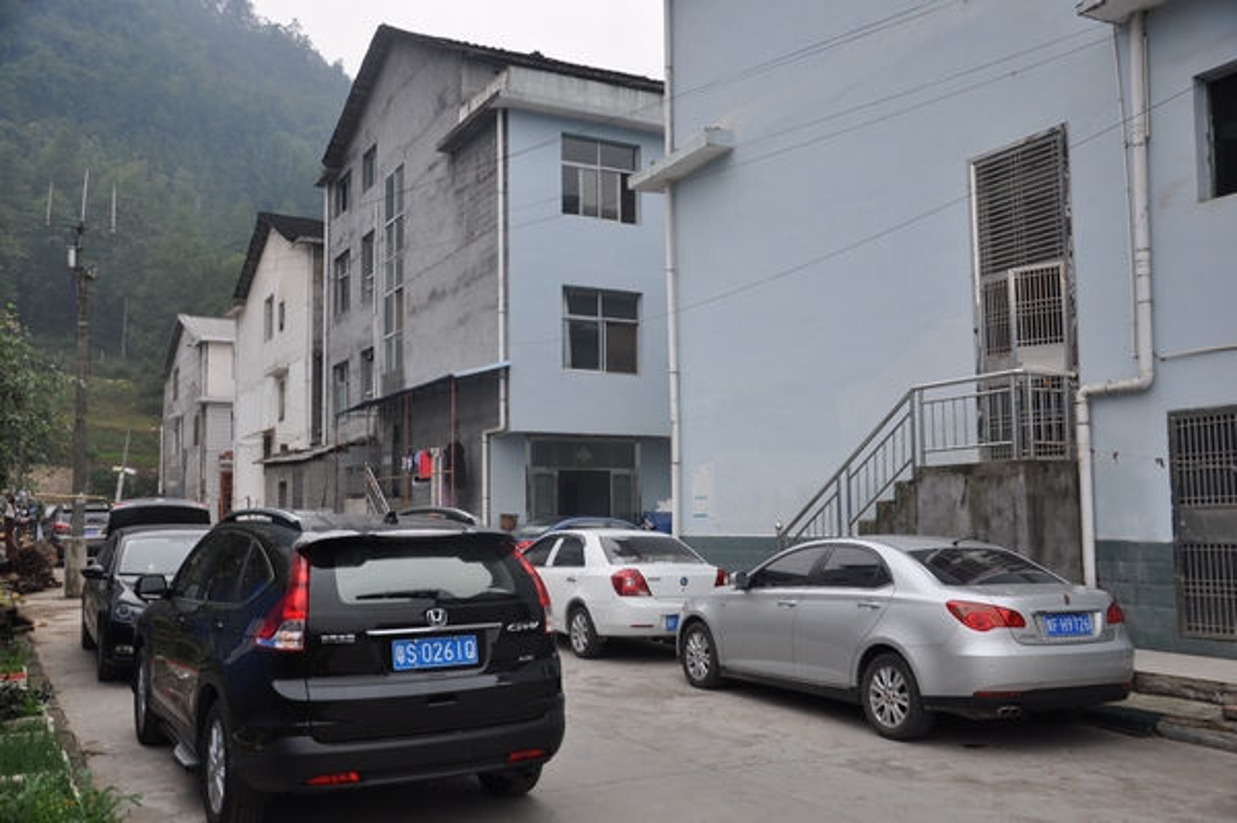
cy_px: 412
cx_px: 618
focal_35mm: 36
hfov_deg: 53.2
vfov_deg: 36.8
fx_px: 1236
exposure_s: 1/30
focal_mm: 24
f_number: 3.8
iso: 360
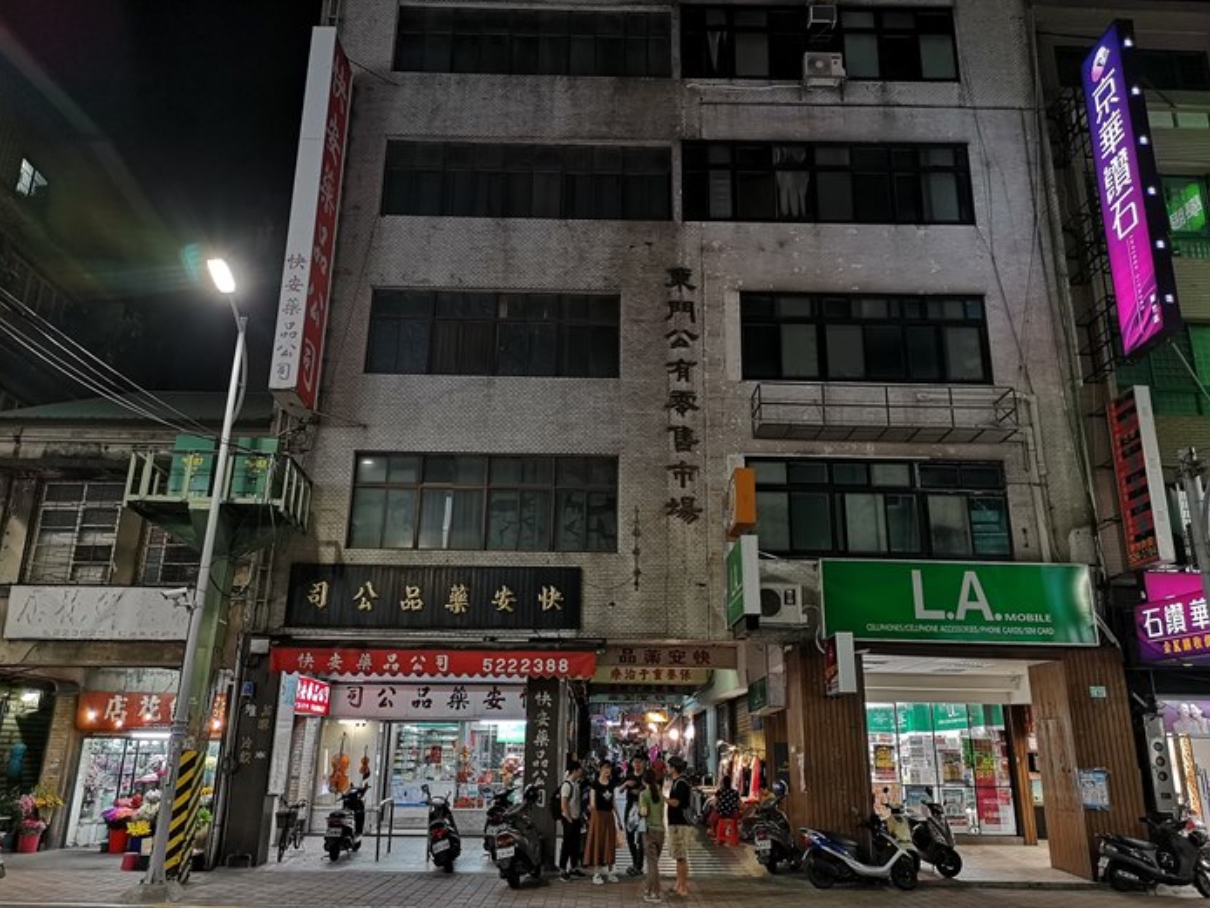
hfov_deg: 63.4
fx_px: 979
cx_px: 608
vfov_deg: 49.8
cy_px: 446
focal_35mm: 28
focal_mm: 3.95
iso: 320
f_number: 1.8
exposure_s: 1/25
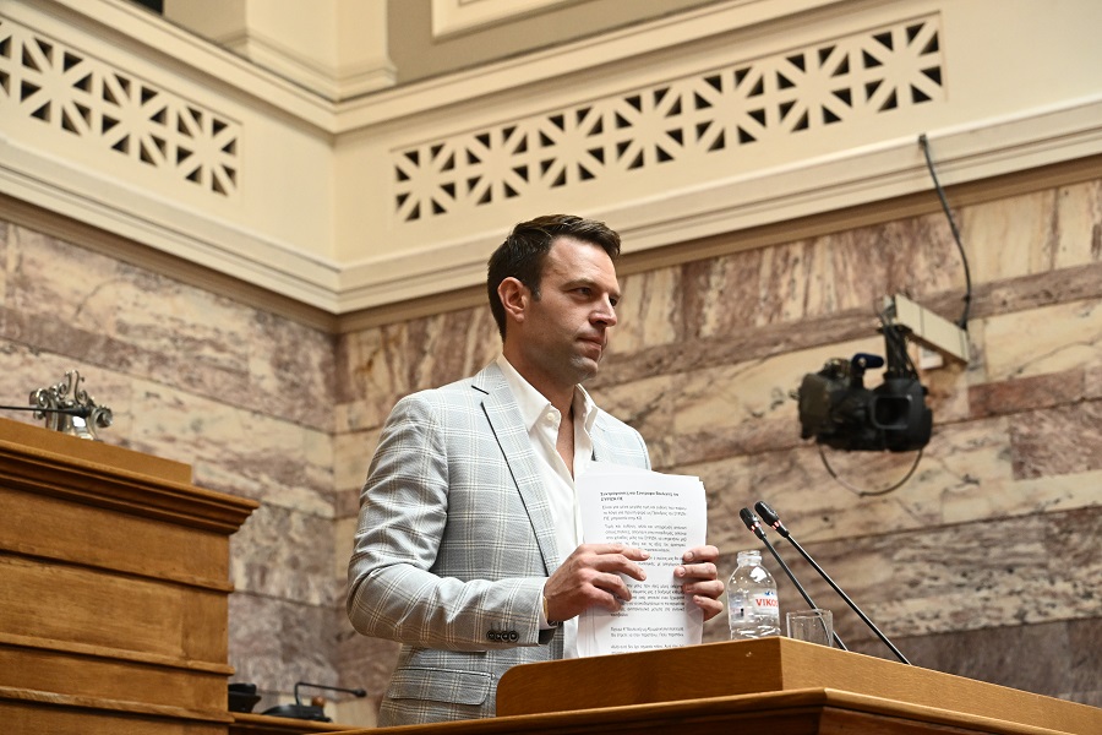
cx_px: 551
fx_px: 2173
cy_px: 368
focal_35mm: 71
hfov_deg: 28.5
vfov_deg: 19.2
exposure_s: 1/400
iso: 6400
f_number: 5
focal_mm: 71
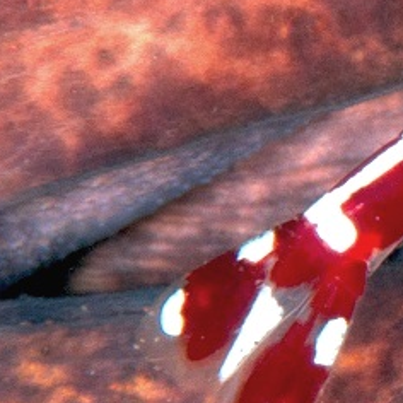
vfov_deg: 1.7
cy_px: 74
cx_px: 939
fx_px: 13412
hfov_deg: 1.7
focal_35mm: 1018
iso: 200
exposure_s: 1/200
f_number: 20
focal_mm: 105
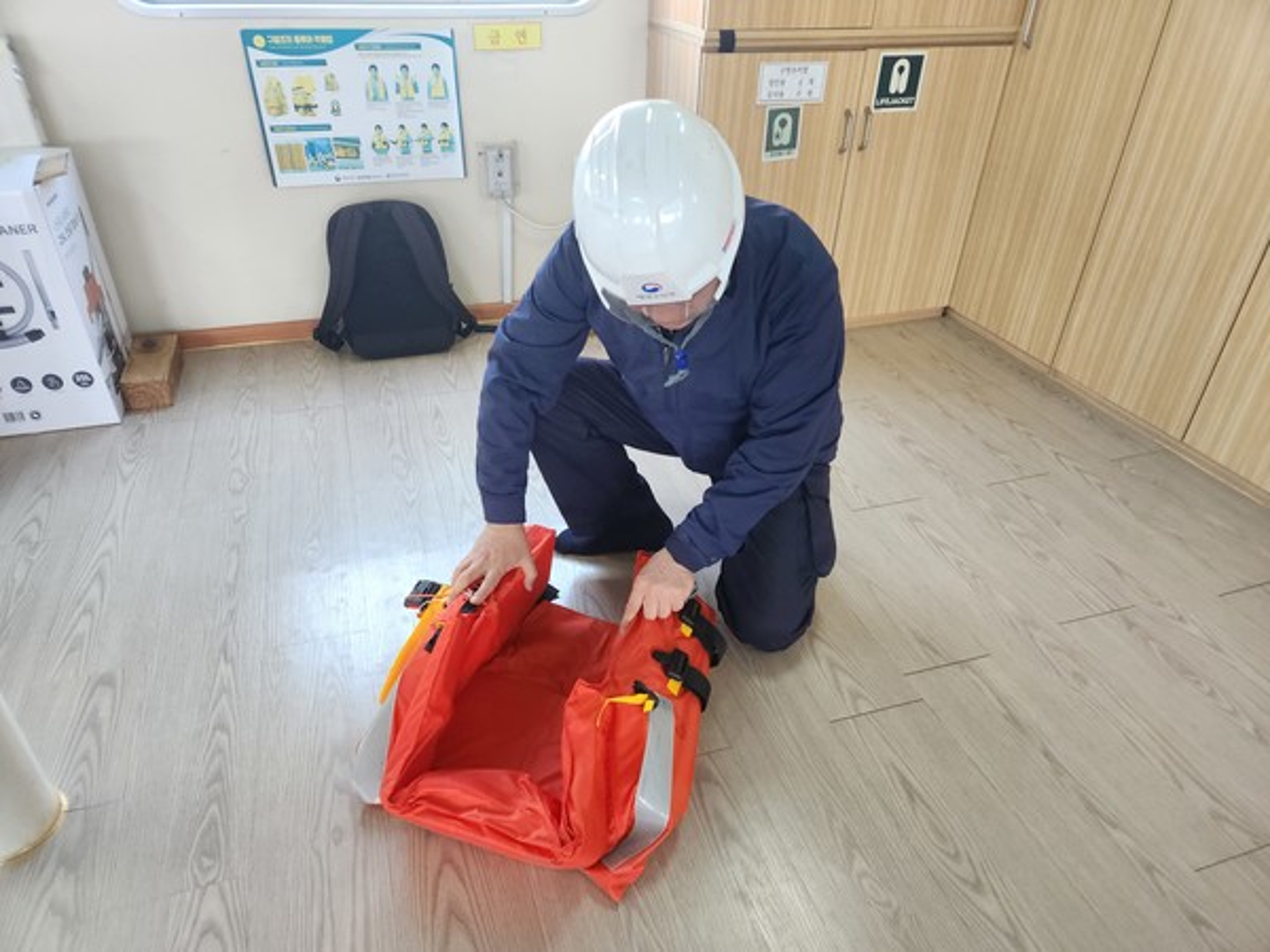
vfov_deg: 58.9
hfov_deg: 73.9
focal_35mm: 23
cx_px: 635
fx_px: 844
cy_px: 476
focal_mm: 5.4
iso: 250
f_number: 1.8
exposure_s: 1/120
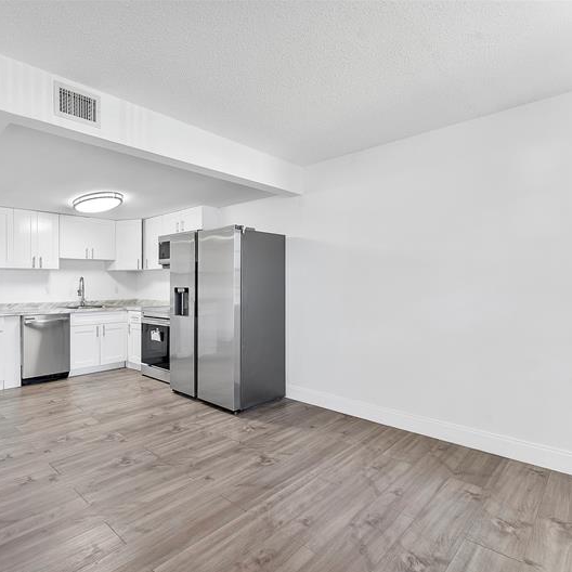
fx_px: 337
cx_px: 153
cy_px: 287
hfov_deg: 75.7
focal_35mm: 18
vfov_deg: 80.7
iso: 500
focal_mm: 14
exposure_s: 1/15
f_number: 9
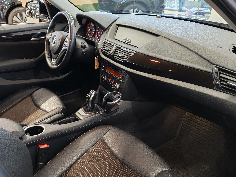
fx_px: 232
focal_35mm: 34
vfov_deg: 41.8
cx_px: 118
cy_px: 88
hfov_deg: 54.0
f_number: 1.9
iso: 1250
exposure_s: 1/50
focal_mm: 6.12
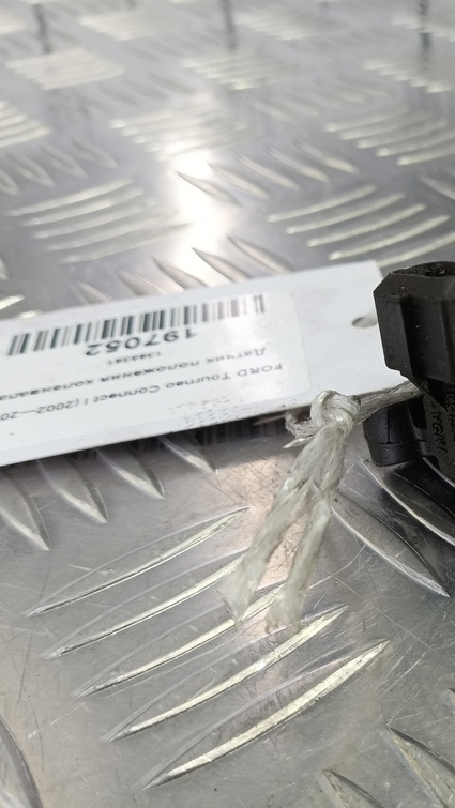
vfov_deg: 58.0
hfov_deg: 30.2
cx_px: 530
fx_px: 729
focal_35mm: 34
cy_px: 406
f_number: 1.6
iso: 134
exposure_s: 1/50
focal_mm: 4.11
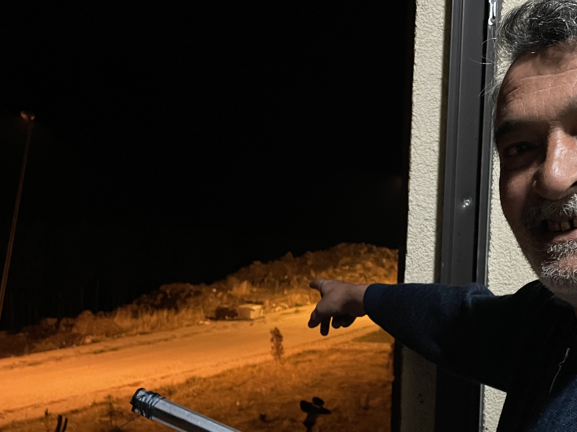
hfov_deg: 45.5
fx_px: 667
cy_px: 294
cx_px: 418
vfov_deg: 35.5
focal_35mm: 40
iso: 640
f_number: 1.6
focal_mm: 4.2
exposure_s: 1/25
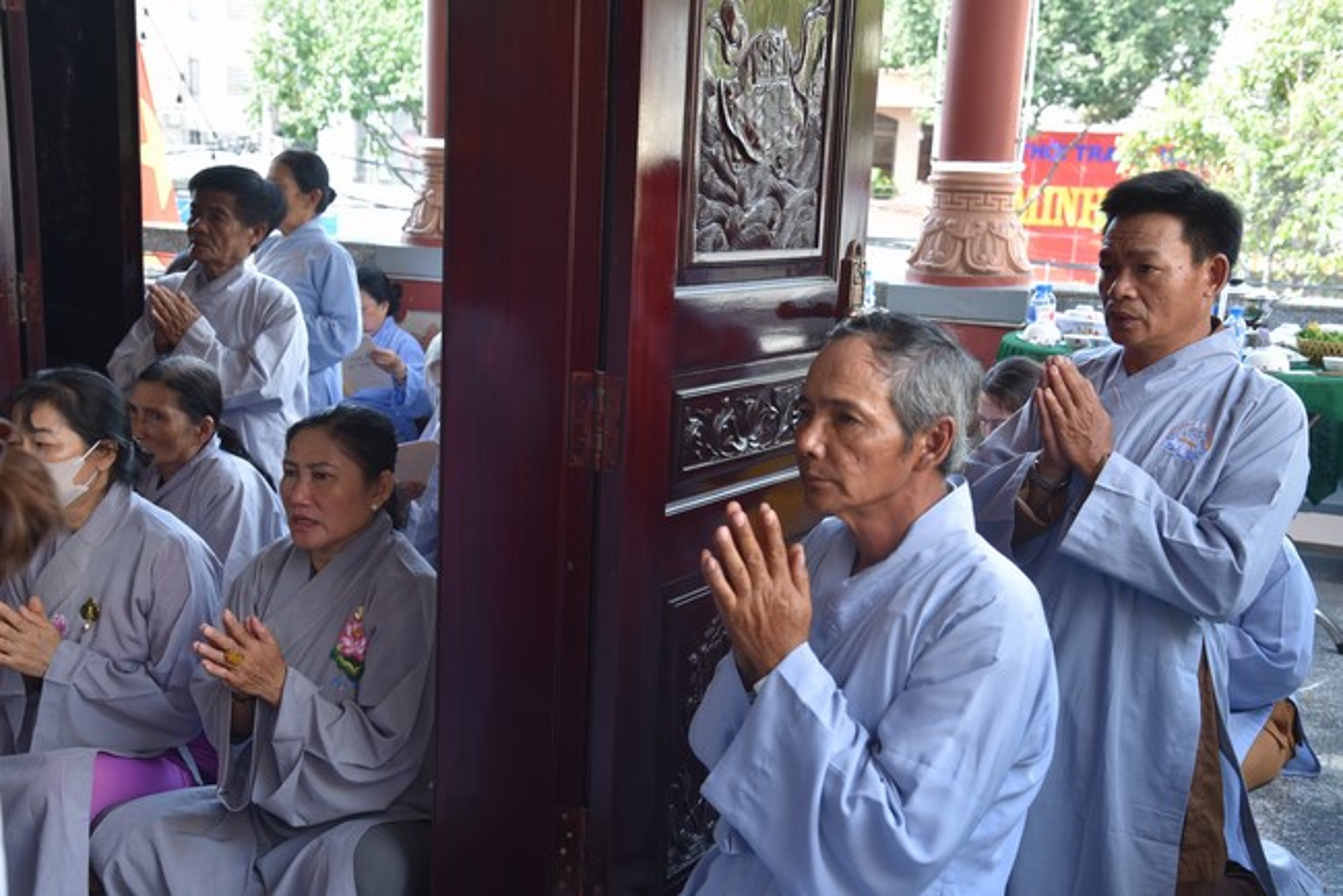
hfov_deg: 44.5
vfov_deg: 30.5
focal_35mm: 44
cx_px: 672
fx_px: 1642
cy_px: 448
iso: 400
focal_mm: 44
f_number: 5.6
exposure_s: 1/125
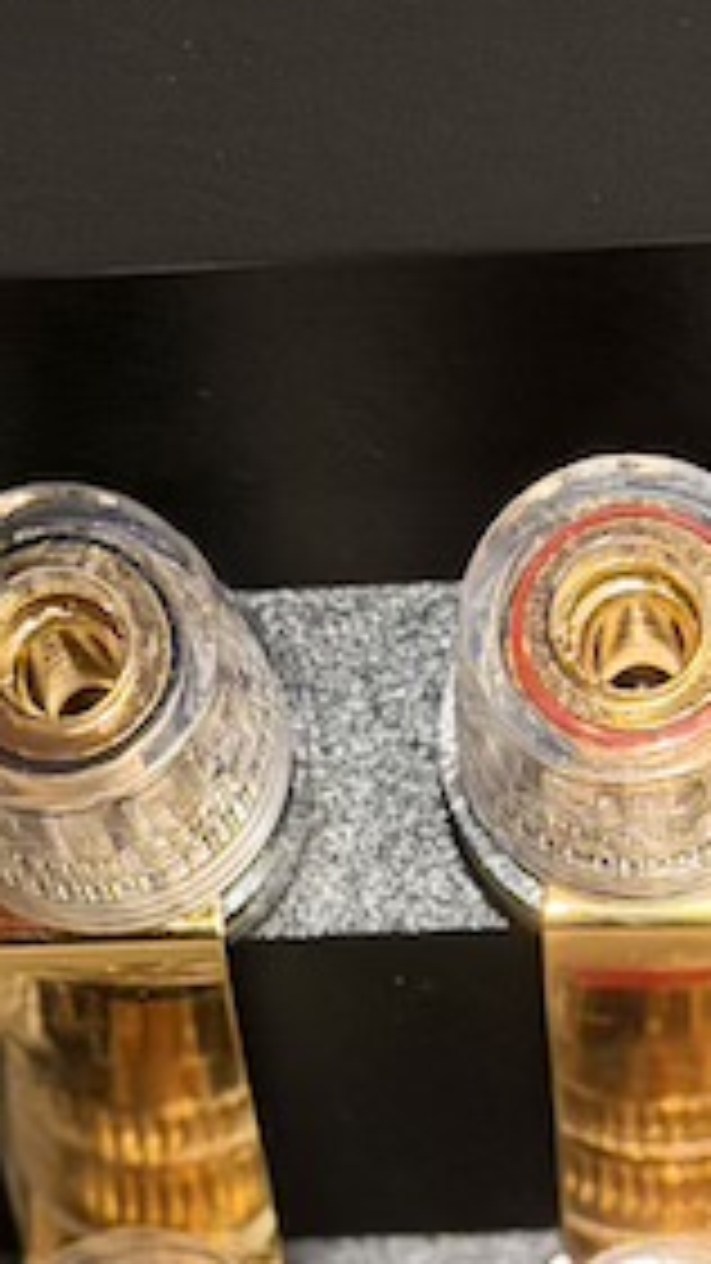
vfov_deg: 14.4
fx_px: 4995
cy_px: 904
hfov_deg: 8.1
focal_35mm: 149
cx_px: 234
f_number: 1.78
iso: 500
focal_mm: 6.76
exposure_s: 1/25
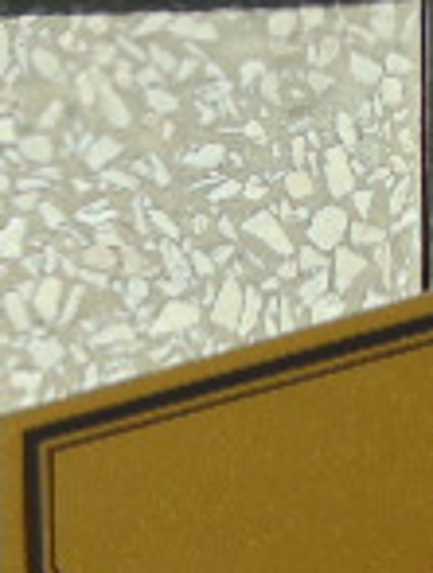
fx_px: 7788
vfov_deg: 4.2
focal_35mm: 469
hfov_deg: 3.2
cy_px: 706
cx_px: 554
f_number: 3.9
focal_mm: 19.4
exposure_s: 1/1000
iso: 80
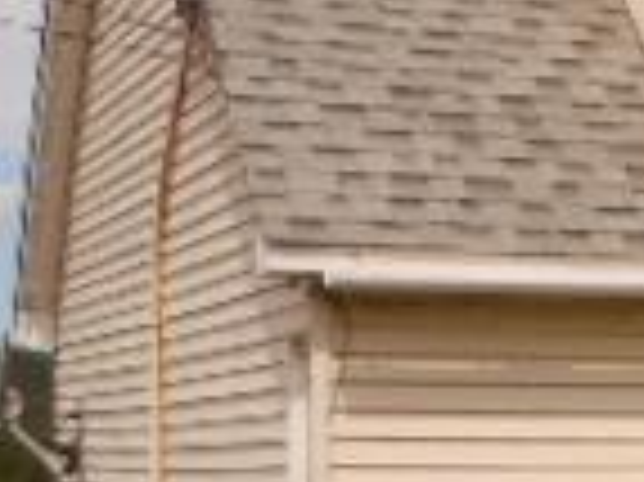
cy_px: 559
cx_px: 1293
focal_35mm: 152
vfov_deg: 9.6
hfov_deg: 11.7
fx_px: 2825
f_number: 4.2
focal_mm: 6
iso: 80
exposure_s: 1/800
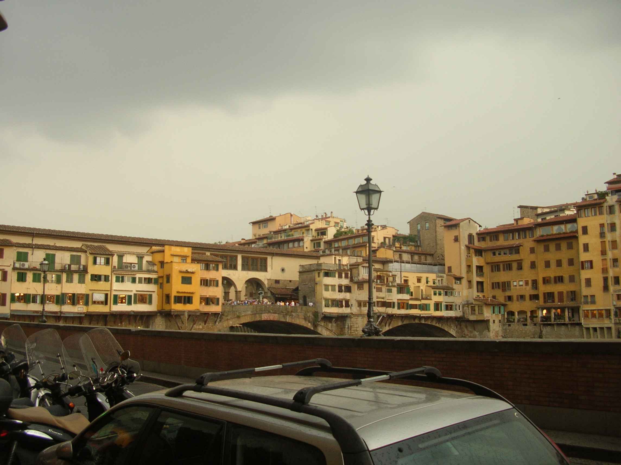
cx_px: 310
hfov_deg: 52.7
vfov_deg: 40.6
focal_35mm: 35
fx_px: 627
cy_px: 232
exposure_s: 1/48.2
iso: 50
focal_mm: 5.8
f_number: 2.8
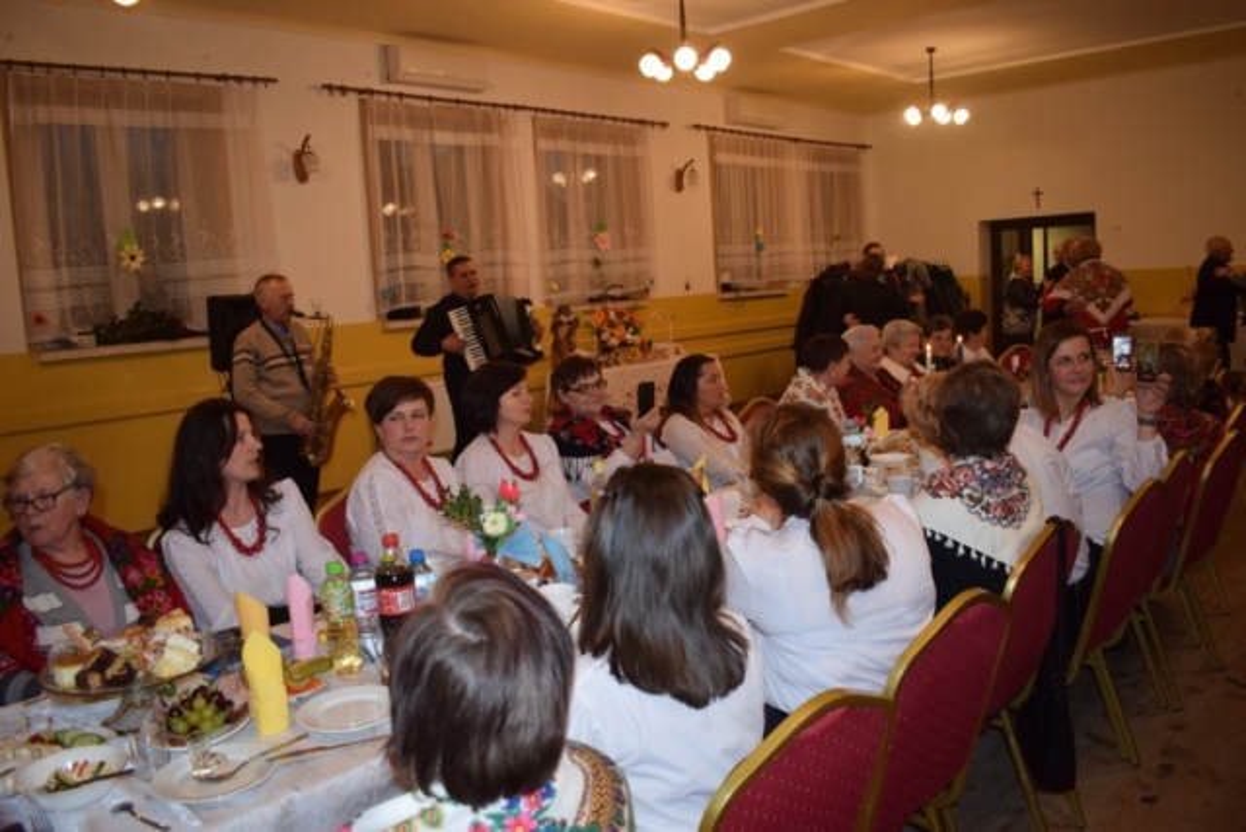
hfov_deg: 67.4
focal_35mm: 27
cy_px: 416
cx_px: 623
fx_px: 935
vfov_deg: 48.0
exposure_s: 1/80
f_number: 4.5
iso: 800
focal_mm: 18
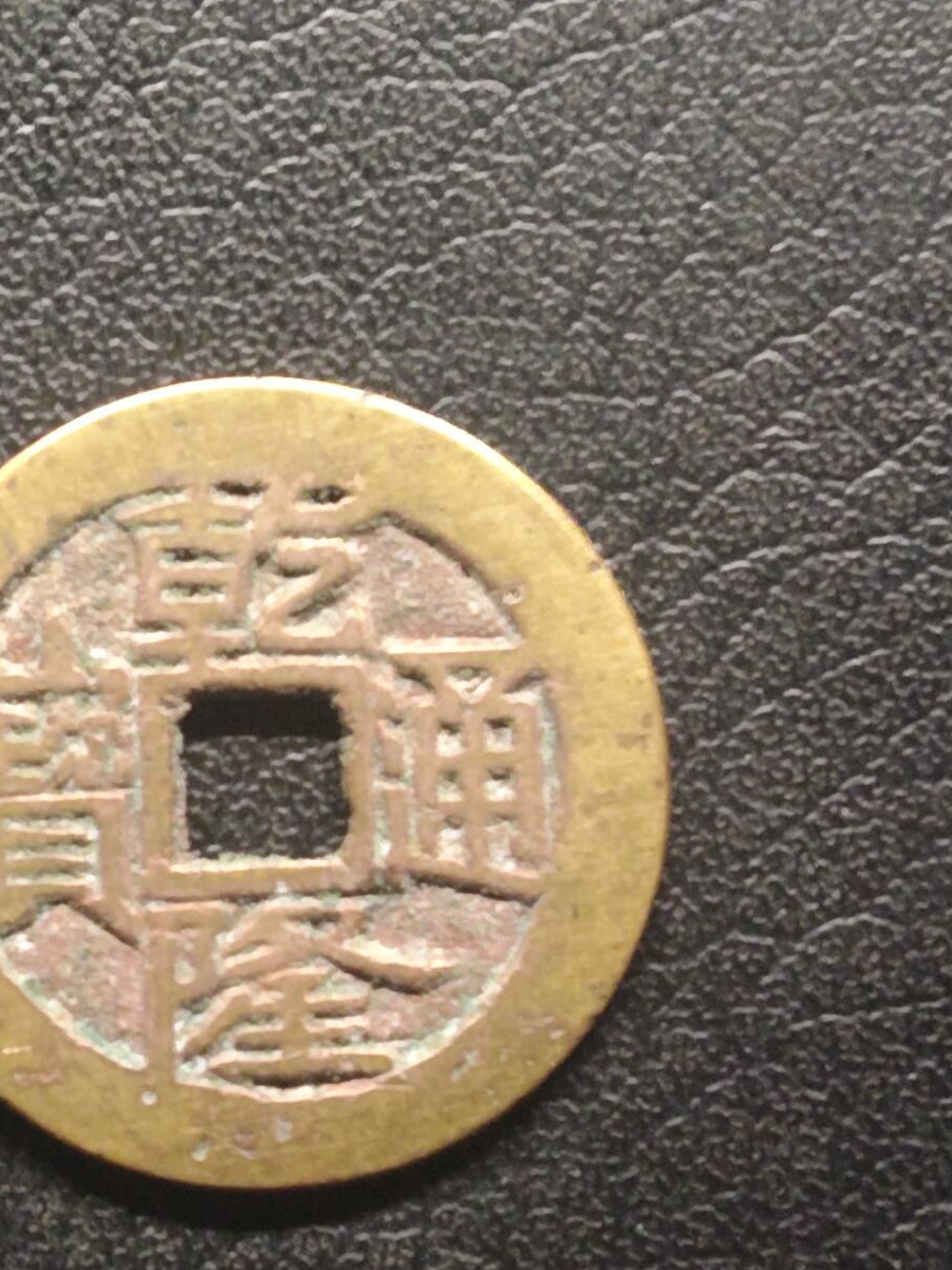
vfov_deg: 25.9
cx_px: 291
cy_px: 770
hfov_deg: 19.5
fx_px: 2751
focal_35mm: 75
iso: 1250
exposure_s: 1/25
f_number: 2.2
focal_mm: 3.42
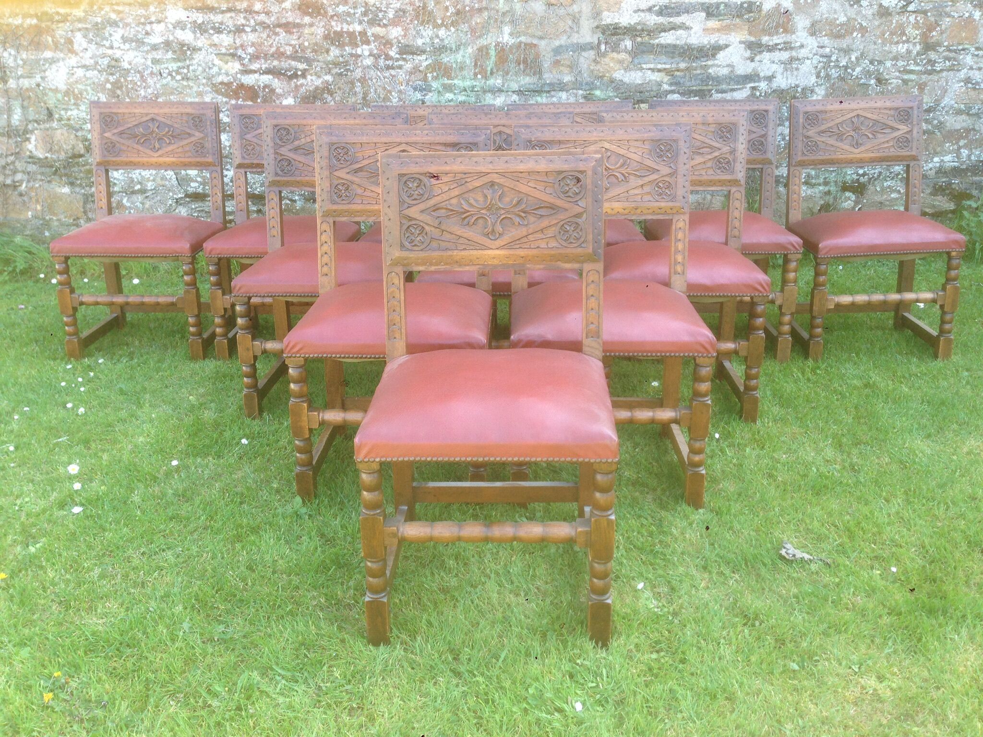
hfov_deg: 55.4
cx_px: 492
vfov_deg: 42.9
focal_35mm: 33
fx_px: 937
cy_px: 368
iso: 64
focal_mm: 4.12
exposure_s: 1/120
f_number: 2.4
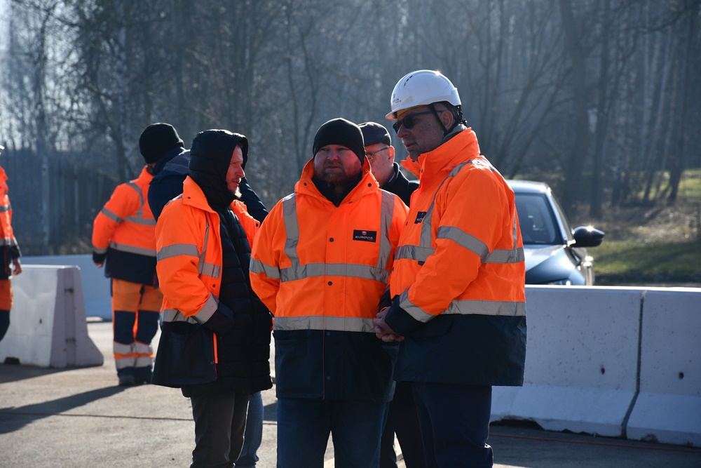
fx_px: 3564
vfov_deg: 7.5
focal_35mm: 183
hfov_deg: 11.2
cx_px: 350
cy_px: 234
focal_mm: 122
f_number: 7.1
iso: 200
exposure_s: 1/500
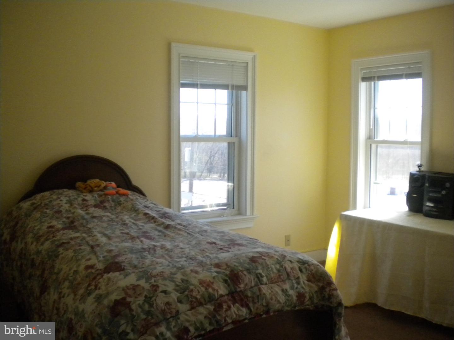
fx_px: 459
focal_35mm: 35
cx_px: 227
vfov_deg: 40.7
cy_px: 170
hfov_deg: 52.6
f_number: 3.1
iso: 400
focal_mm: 6.3
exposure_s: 1/530
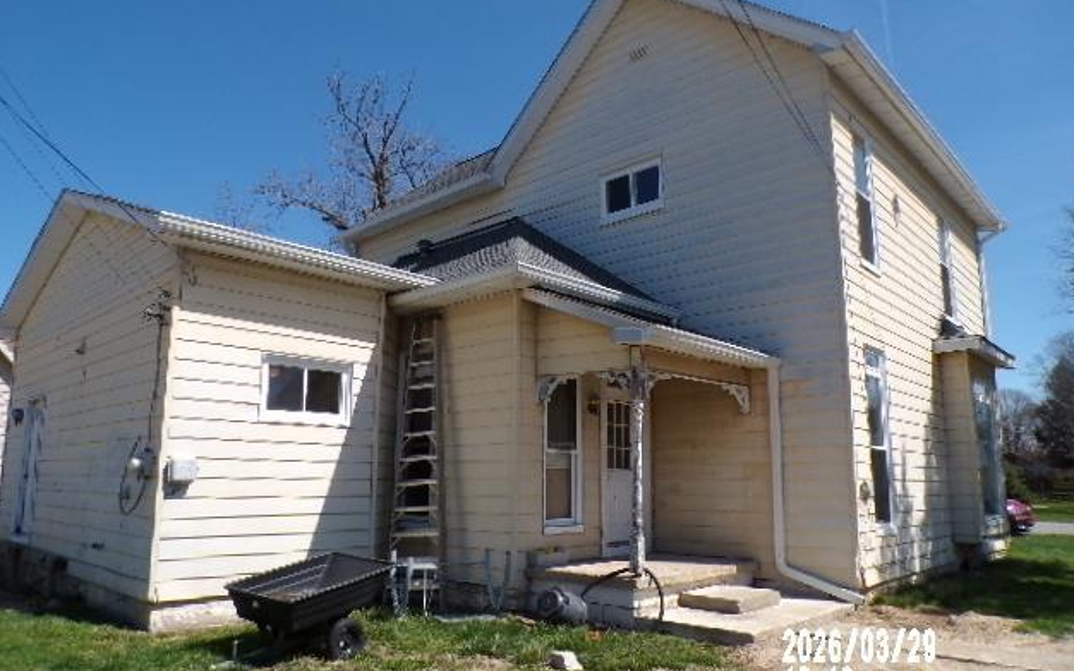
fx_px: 761
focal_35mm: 26
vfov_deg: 47.6
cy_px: 345
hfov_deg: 70.4
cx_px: 546
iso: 100
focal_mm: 4.3
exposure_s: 1/750
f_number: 4.4
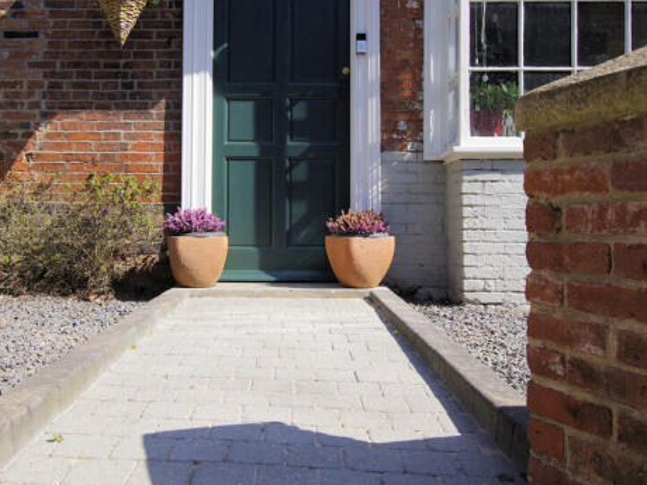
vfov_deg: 38.4
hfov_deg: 49.9
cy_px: 181
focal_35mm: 37
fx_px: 692
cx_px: 265
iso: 200
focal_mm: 18
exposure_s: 1/400
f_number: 5
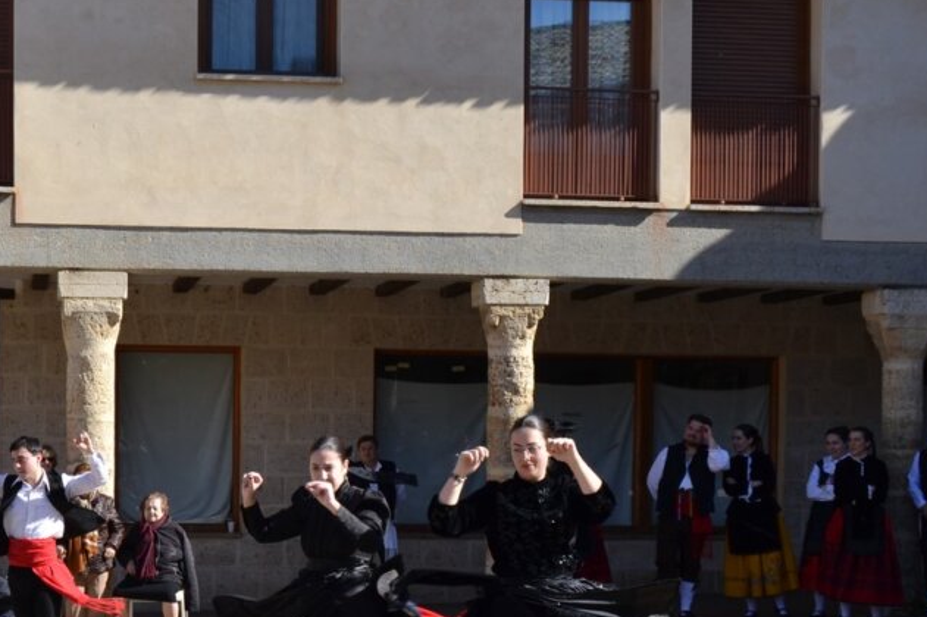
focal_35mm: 70
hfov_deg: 28.5
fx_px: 1802
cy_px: 453
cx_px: 244
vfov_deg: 19.3
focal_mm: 23
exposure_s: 1/250
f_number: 8
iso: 100
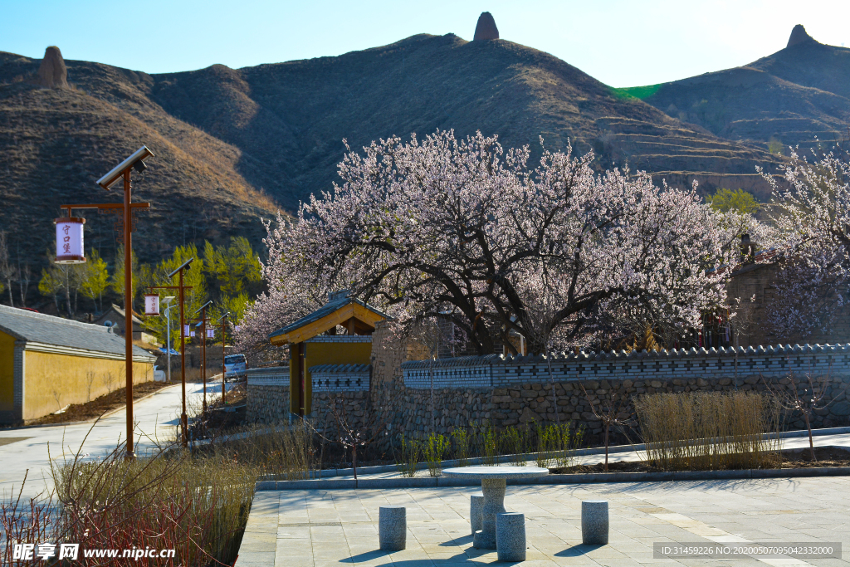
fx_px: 1346
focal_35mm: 57
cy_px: 284
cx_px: 425
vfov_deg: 23.8
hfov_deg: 35.0
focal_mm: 38
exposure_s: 1/400
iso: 200
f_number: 8
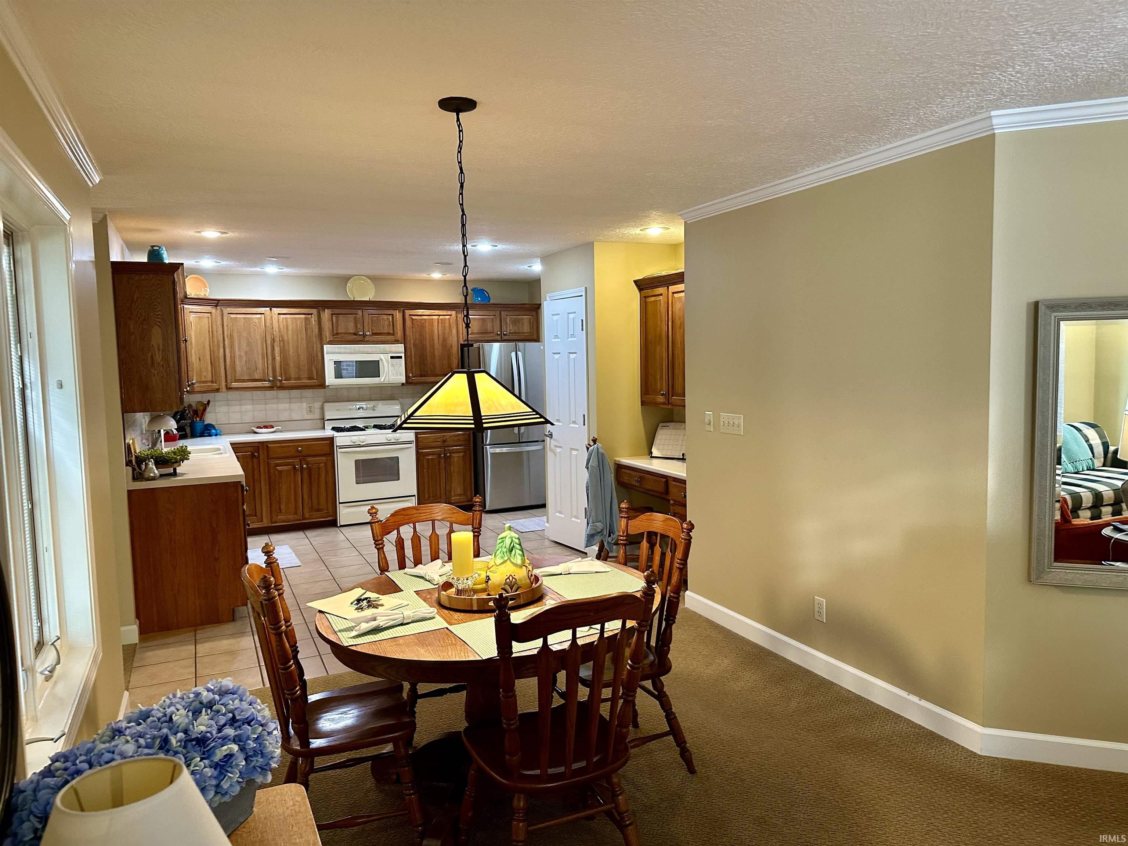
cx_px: 564
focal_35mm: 24
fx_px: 782
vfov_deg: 56.8
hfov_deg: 71.6
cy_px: 423
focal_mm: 6.86
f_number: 1.78
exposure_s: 1/60
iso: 320
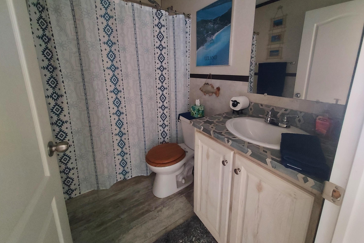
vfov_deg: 80.6
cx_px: 185
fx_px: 142
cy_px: 103
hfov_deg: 104.2
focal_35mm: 14
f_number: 2.2
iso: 800
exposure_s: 1/10
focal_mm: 1.74
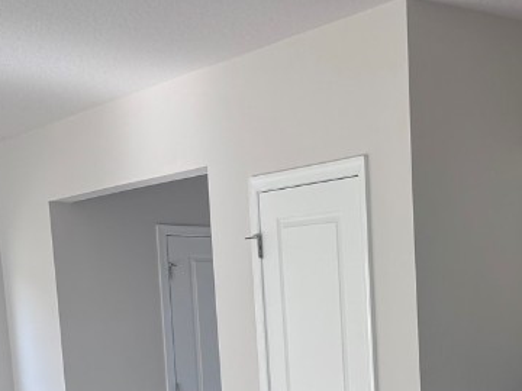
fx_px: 1116
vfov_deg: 18.4
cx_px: 547
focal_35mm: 74
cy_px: 518
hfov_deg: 24.8
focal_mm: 5.96
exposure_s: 1/128
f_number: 1.6
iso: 32
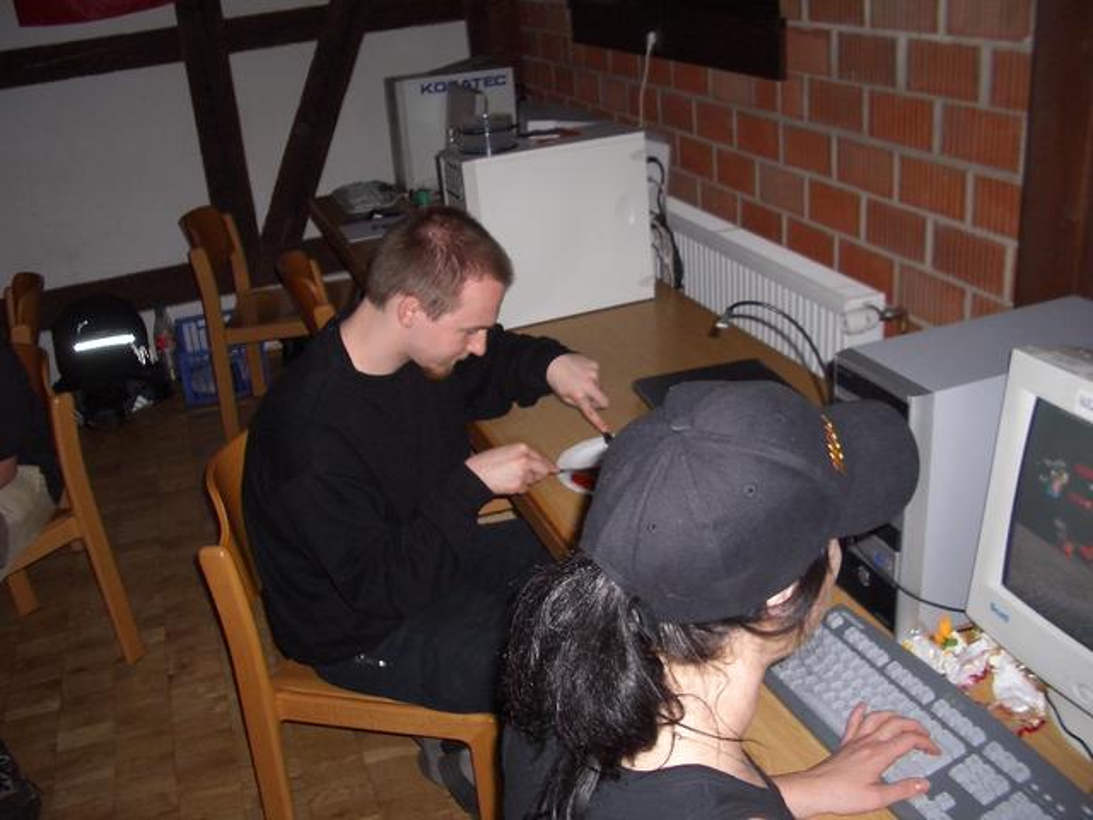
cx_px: 546
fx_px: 1105
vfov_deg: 40.7
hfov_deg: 52.6
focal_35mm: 35
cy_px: 410
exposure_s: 1/40
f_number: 2.6
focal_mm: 5.8
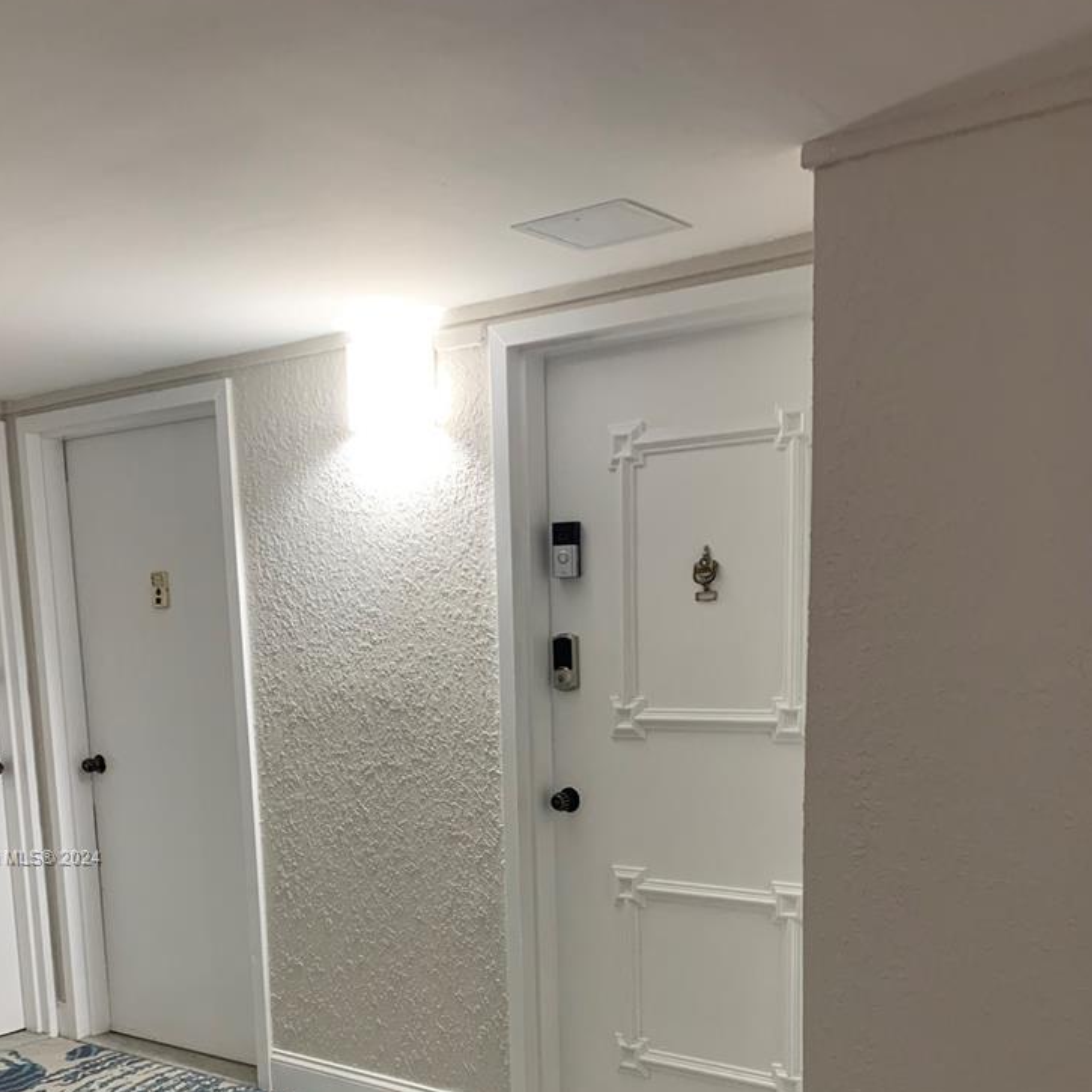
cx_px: 502
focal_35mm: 38
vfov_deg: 42.1
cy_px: 859
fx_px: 1356
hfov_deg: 43.8
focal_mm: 4.25
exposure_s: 1/60
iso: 200
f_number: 1.8
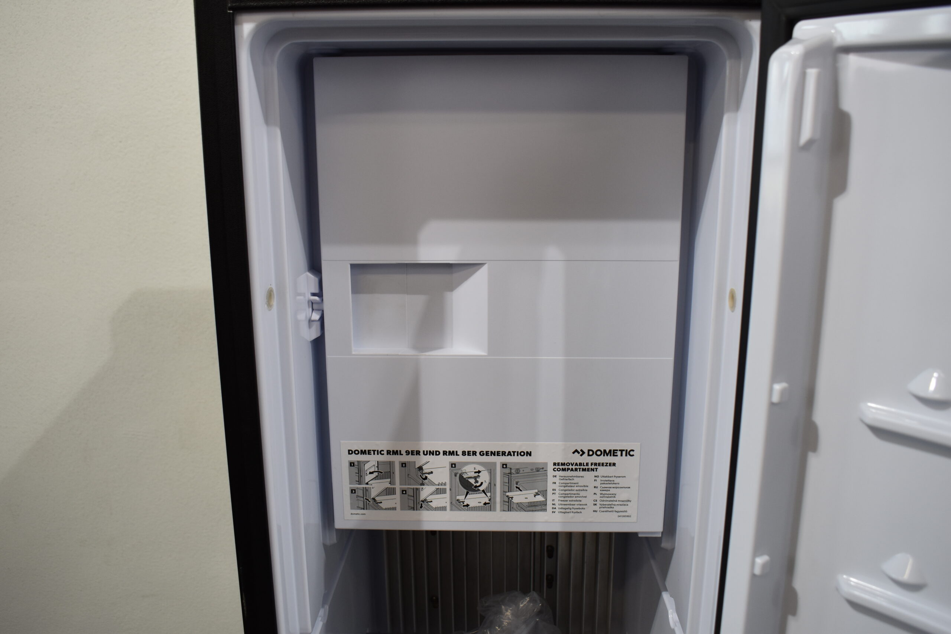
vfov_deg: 43.6
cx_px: 476
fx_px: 792
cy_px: 317
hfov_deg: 61.9
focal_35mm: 30
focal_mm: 20
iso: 400
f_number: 5.6
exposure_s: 1/125
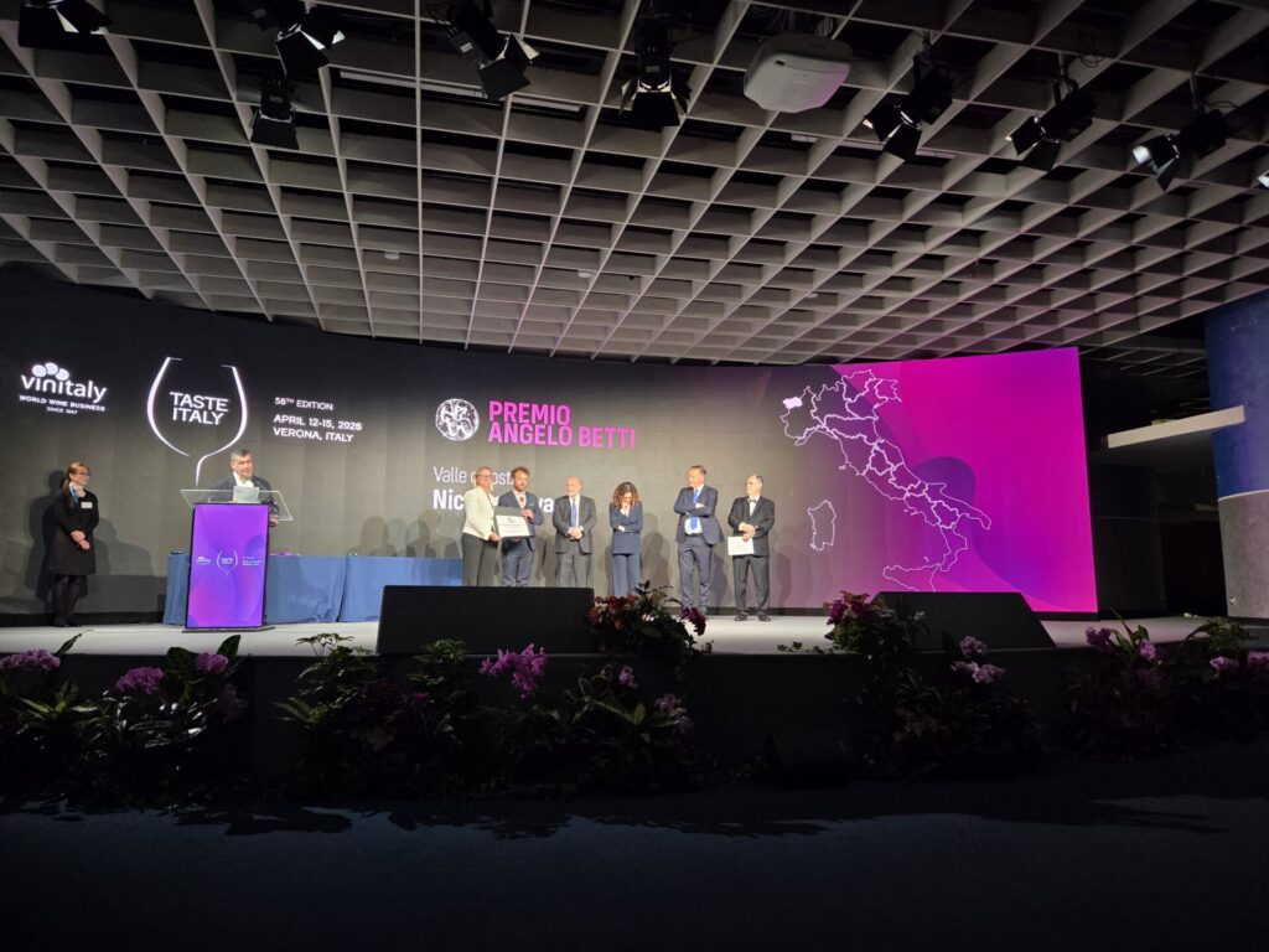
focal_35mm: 23
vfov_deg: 58.9
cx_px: 634
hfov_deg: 73.9
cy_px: 476
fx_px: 843
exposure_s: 1/100
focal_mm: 5.4
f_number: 1.8
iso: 320
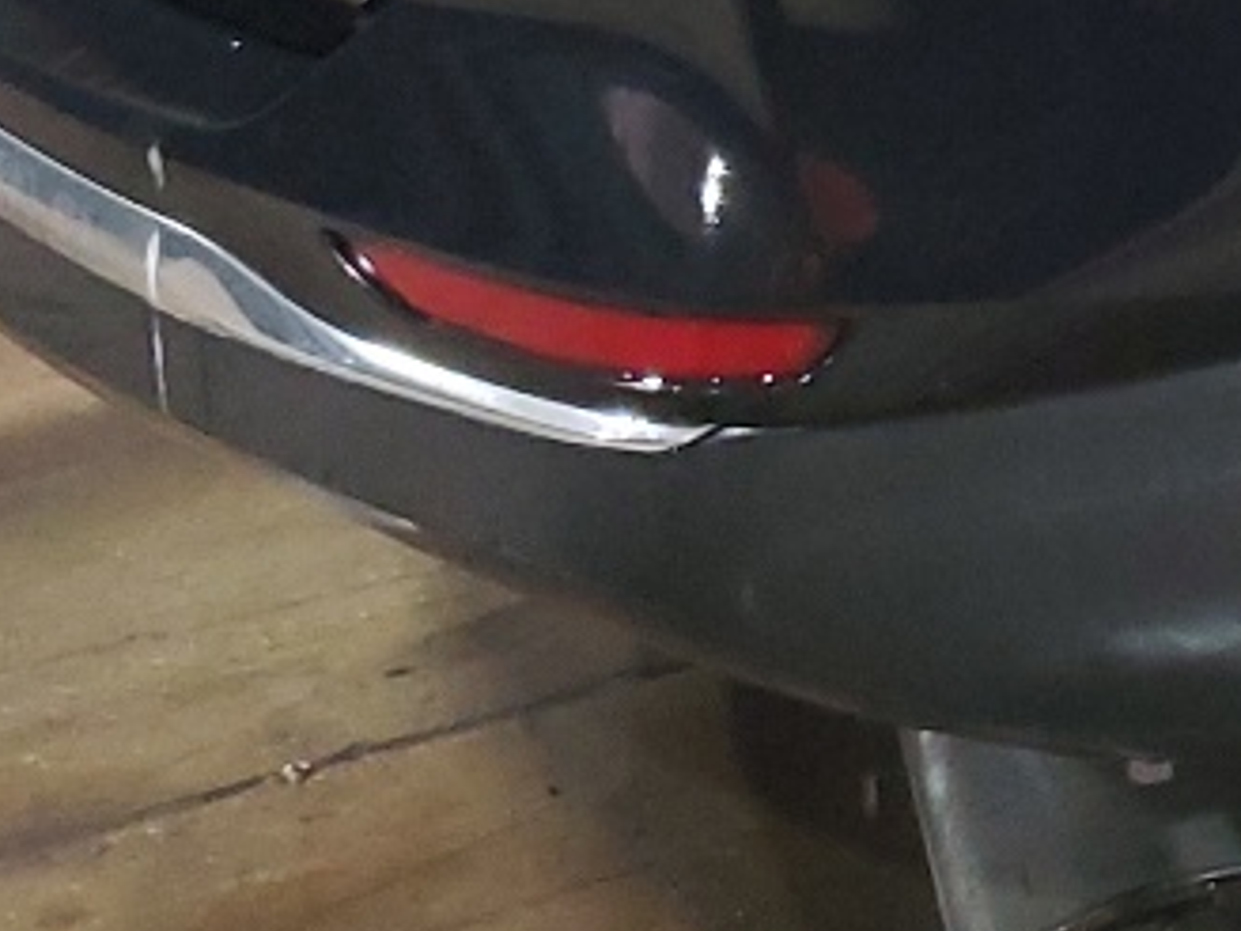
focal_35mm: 127
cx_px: 2327
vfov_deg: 11.1
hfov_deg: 13.7
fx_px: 4553
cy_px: -560
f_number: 1.5
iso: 201
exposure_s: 1/60.2
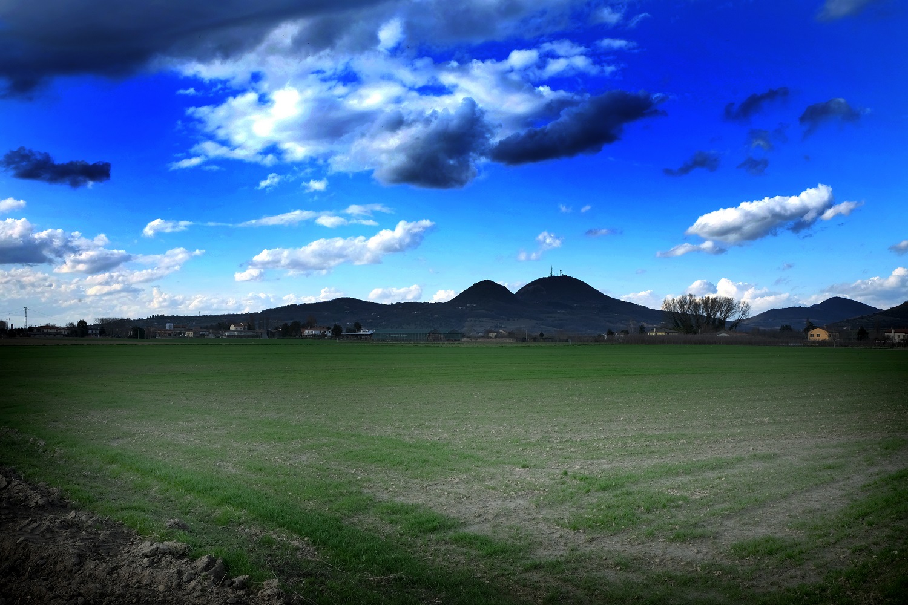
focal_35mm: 33
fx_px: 832
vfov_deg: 40.0
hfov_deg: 57.2
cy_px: 302
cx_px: 454
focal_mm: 22.3
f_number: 11
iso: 200
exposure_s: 1/80
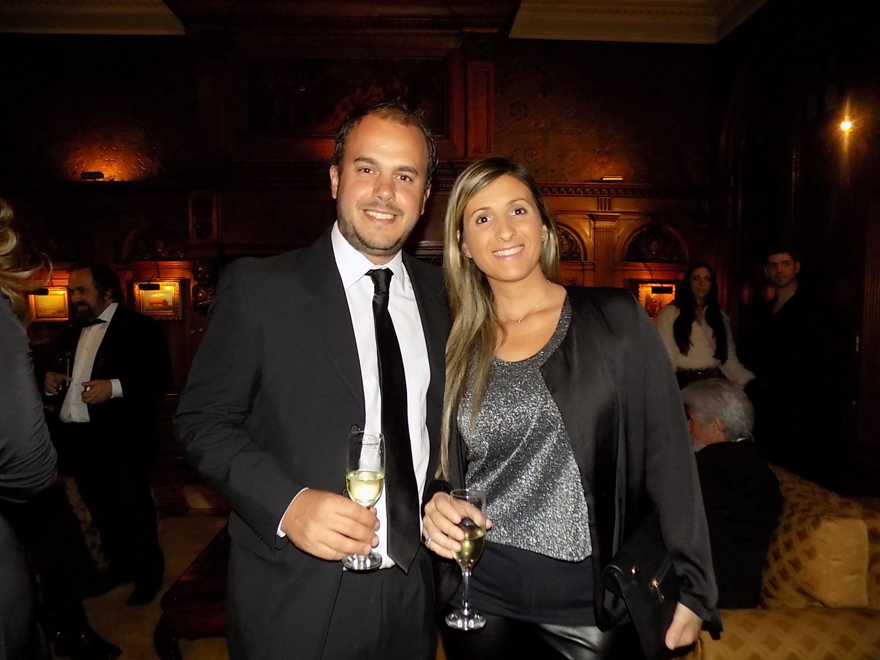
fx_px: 585
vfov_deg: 58.9
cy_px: 330
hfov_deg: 73.9
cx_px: 440
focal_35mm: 23
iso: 200
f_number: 3.1
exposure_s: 1/30
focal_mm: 4
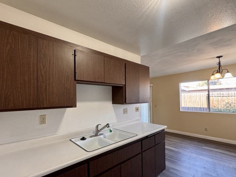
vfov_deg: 74.5
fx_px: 116
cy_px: 98
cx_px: 113
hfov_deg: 91.0
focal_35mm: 17
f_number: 2.2
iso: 250
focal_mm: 2.22
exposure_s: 1/60
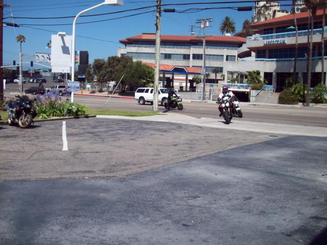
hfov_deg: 50.1
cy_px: 122
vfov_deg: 38.7
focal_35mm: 37
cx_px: 164
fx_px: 350
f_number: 5.6
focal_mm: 6.2
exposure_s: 1/509
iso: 80
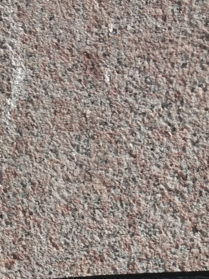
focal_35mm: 118
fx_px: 950
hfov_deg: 12.5
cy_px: 524
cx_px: 38
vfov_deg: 14.4
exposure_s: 1/1170
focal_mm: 4.12
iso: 100
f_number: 2
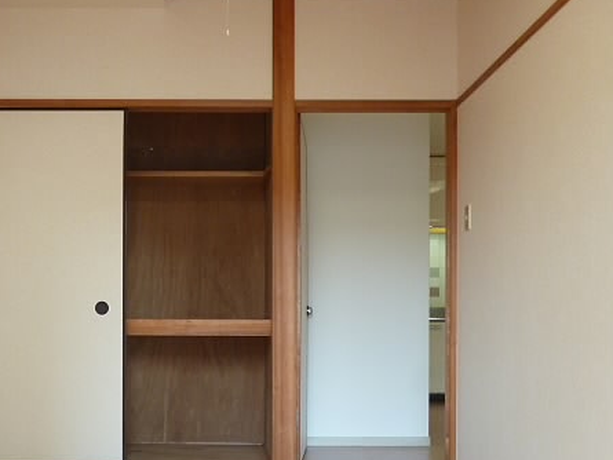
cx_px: 205
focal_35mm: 44
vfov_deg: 32.4
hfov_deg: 42.4
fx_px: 779
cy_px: 331
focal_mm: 5
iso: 320
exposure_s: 1/60
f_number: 3.1
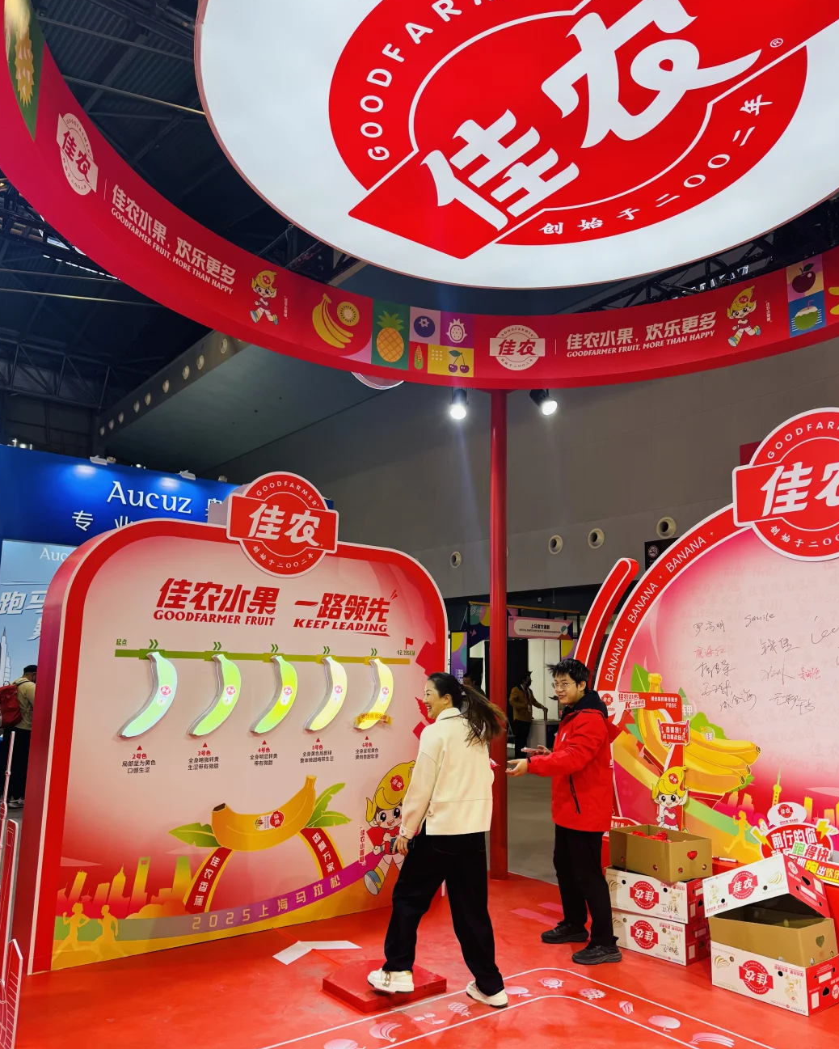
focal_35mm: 26
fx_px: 807
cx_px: 424
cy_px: 545
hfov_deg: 54.9
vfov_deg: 66.0
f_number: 1.78
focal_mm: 6.76
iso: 64
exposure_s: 1/100
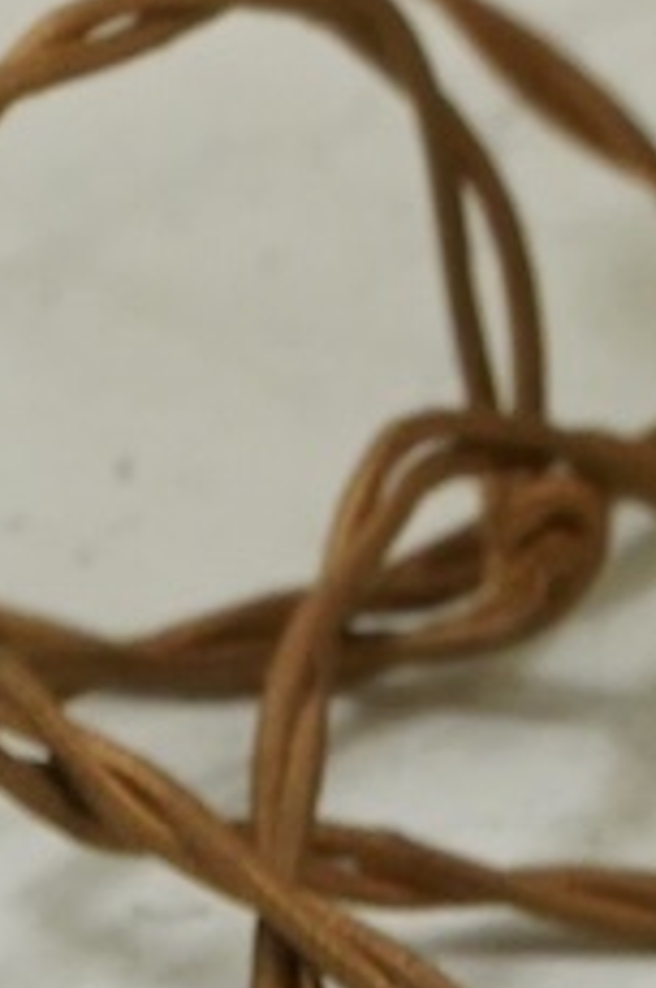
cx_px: 1944
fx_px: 13159
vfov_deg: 4.1
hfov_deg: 2.8
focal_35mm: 480
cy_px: -2267
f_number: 5.6
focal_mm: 64
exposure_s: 1/100
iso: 2500
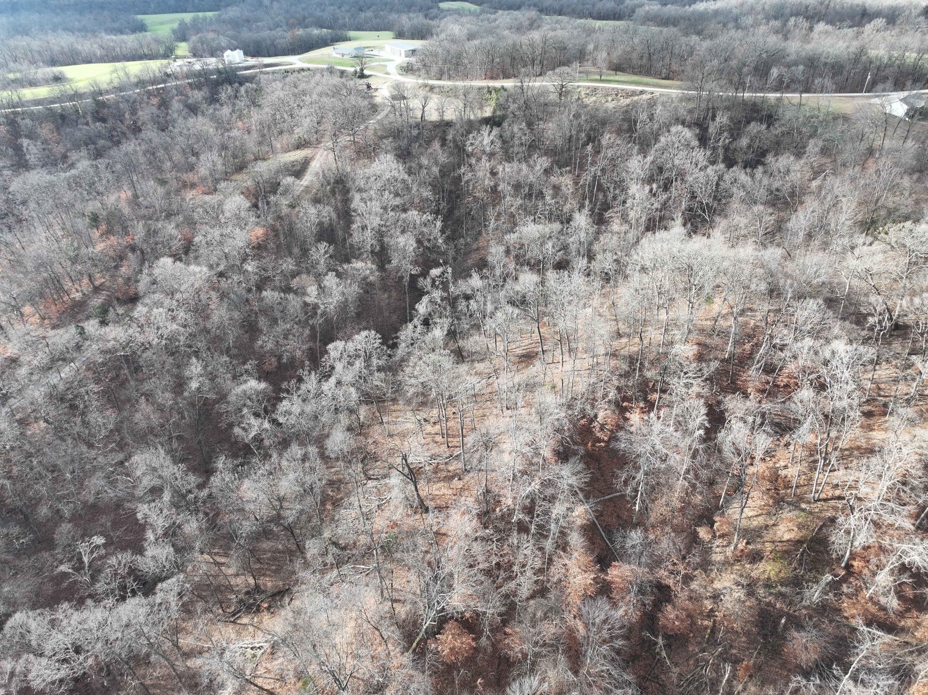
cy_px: 348
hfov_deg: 71.6
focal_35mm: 24
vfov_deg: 56.8
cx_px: 464
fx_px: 643
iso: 110
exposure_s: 1/240
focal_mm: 12.29
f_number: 2.8
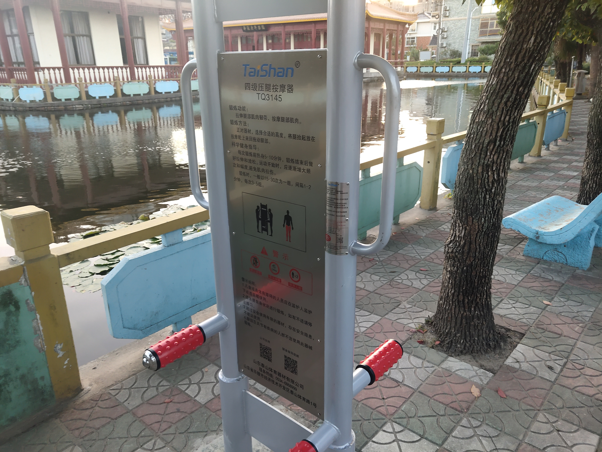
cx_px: 301
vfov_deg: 46.8
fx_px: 522
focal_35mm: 30
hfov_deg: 60.0
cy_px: 226
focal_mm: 4.35
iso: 129
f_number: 1.79
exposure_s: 1/100
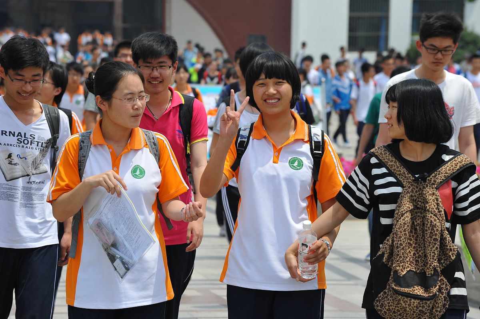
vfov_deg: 7.6
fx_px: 2398
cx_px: 240
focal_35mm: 180
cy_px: 160
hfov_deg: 11.4
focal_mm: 180
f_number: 10
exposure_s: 1/400
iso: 200
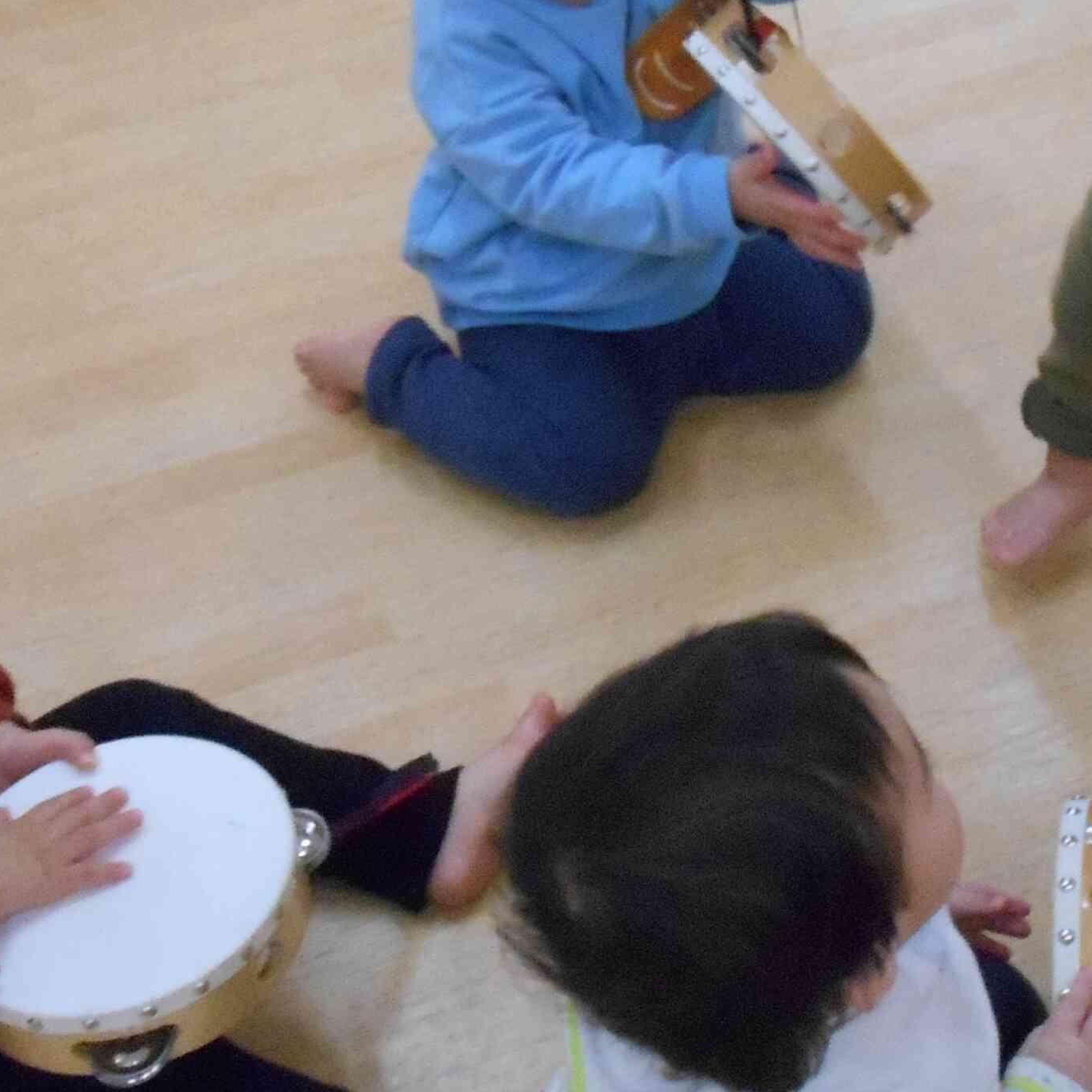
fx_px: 2463
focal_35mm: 69
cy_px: 350
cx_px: 803
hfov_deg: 24.8
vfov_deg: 24.9
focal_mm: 4.7
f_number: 3.4
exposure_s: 1/160
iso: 800
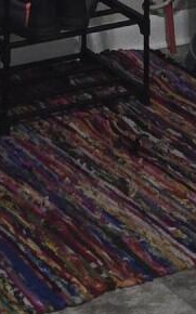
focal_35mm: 168
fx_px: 1437
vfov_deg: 10.3
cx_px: -57
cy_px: -511
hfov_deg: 7.7
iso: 100
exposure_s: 1/40
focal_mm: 5.4
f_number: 1.8
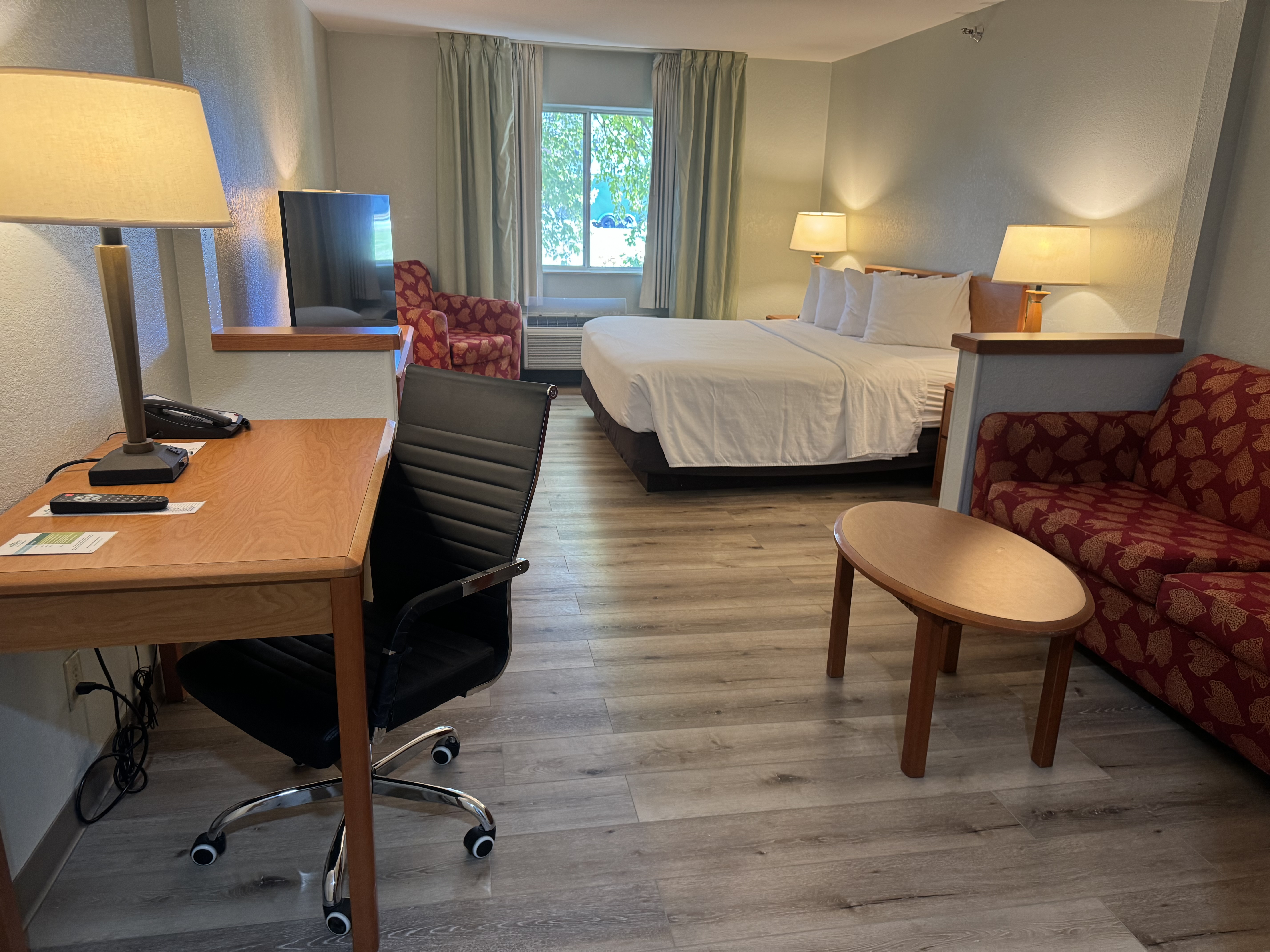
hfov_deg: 71.6
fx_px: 881
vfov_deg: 56.8
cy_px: 476
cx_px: 635
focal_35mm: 24
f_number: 1.78
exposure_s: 1/60
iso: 250
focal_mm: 6.86
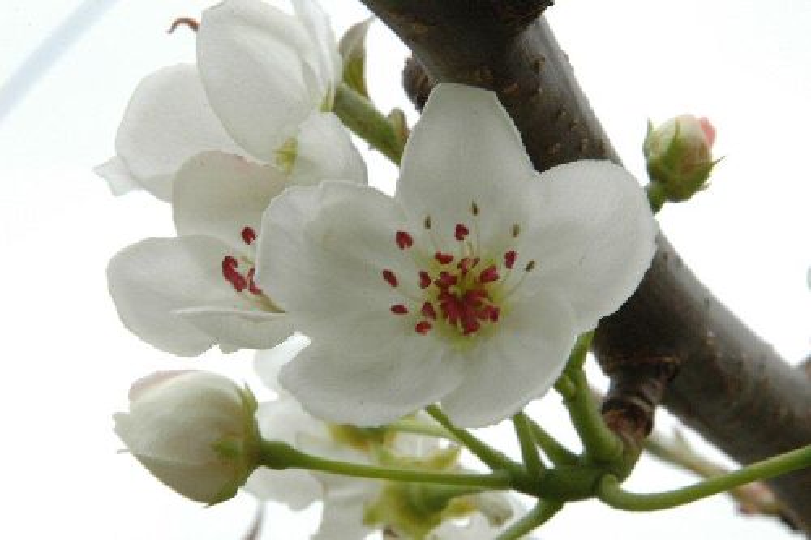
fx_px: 3547
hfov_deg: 13.0
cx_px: 406
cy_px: 270
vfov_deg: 8.7
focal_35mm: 158
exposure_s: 1/40
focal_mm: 105
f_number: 22
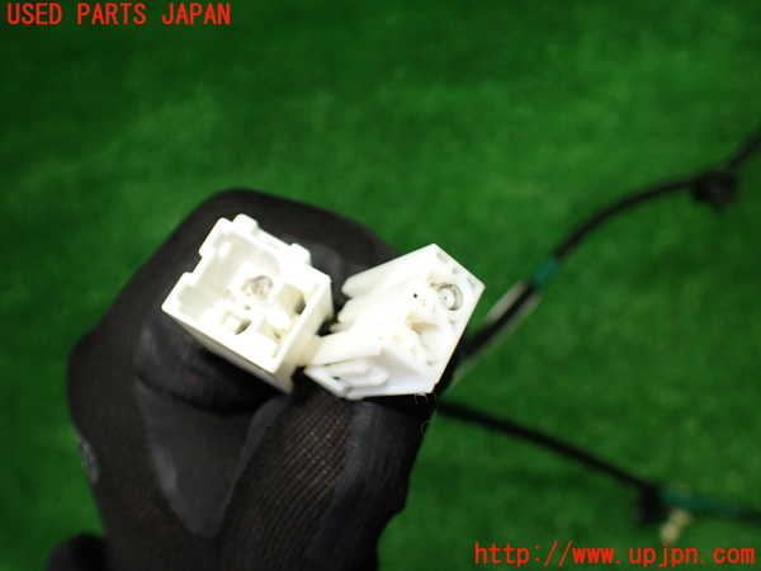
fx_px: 660
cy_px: 286
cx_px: 380
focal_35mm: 30
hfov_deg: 60.0
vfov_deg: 46.8
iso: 320
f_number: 2.3
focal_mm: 5.4
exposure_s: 1/125
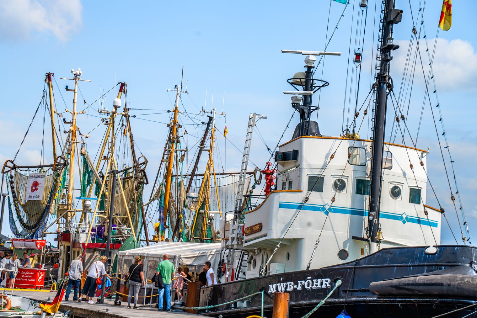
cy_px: 159
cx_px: 238
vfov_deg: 13.0
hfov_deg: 19.5
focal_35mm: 105
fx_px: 1391
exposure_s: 1/320
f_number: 8
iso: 100
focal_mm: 105
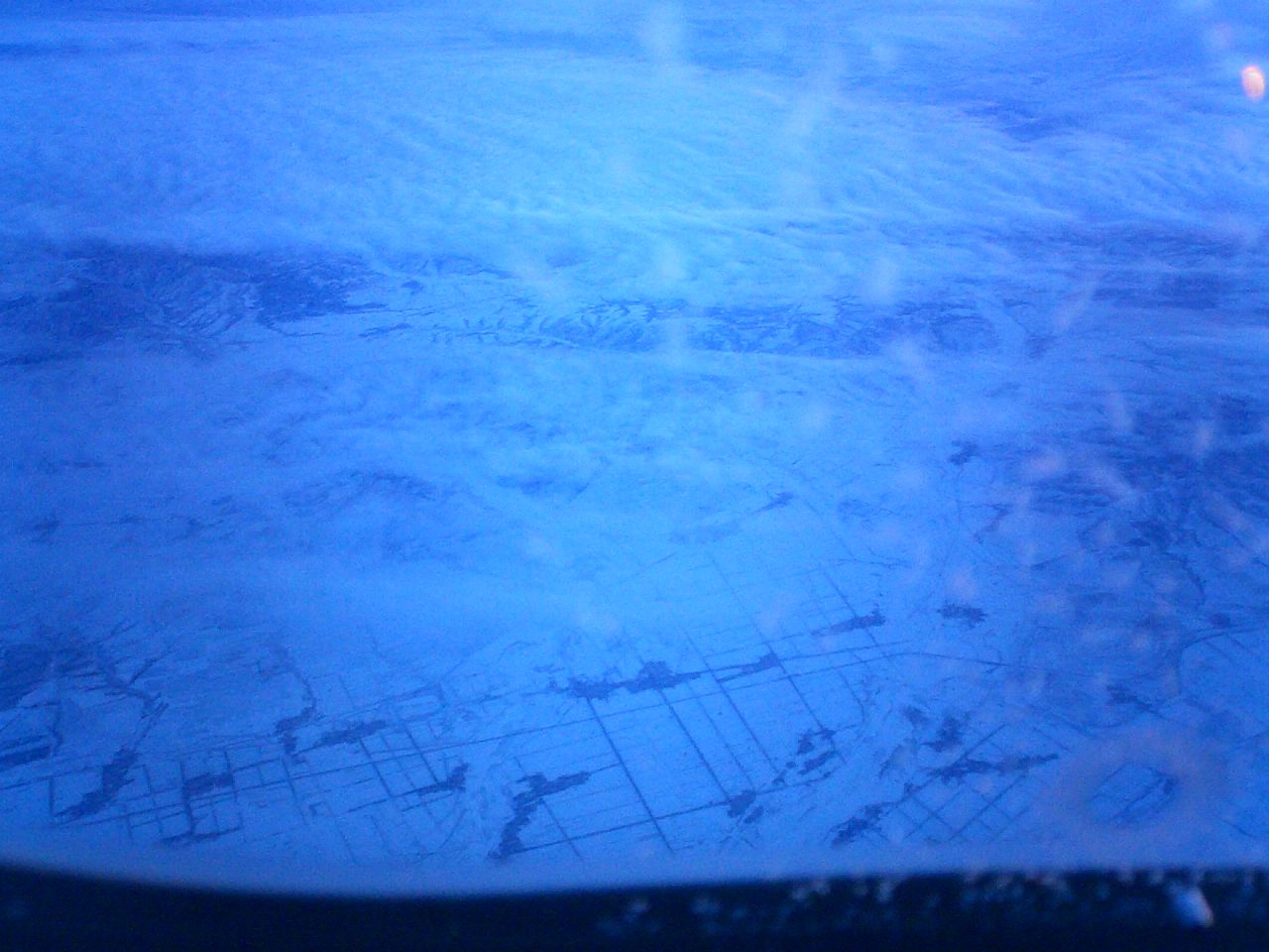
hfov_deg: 50.1
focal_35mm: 37
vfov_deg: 38.7
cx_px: 634
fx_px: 1356
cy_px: 476
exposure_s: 1/30
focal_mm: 5.6
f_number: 3.5
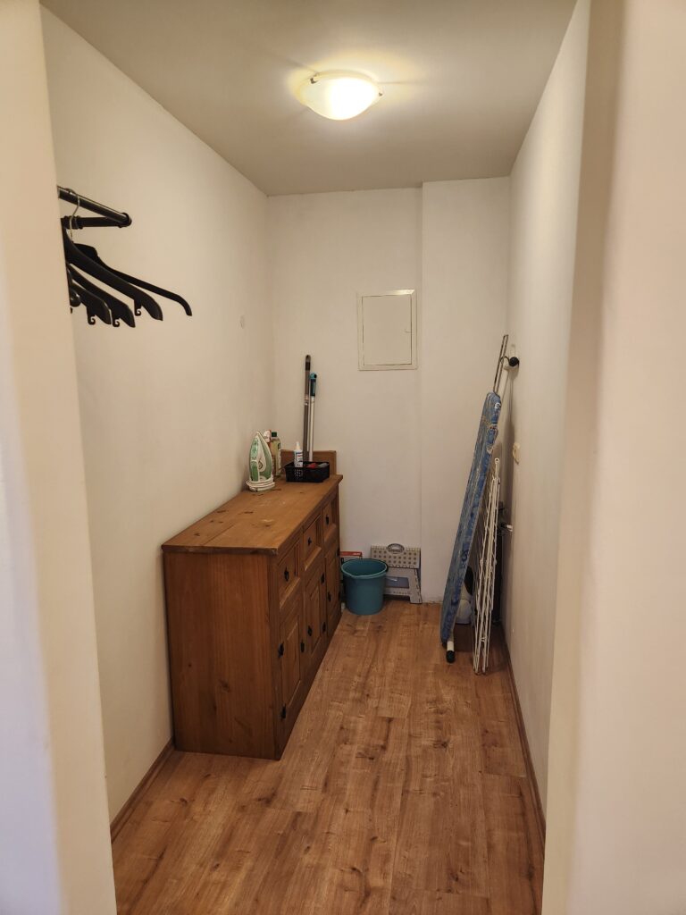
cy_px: 458
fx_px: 608
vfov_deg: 73.9
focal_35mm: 23
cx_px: 343
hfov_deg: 58.9
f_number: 1.8
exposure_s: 1/100
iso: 400
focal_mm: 5.4
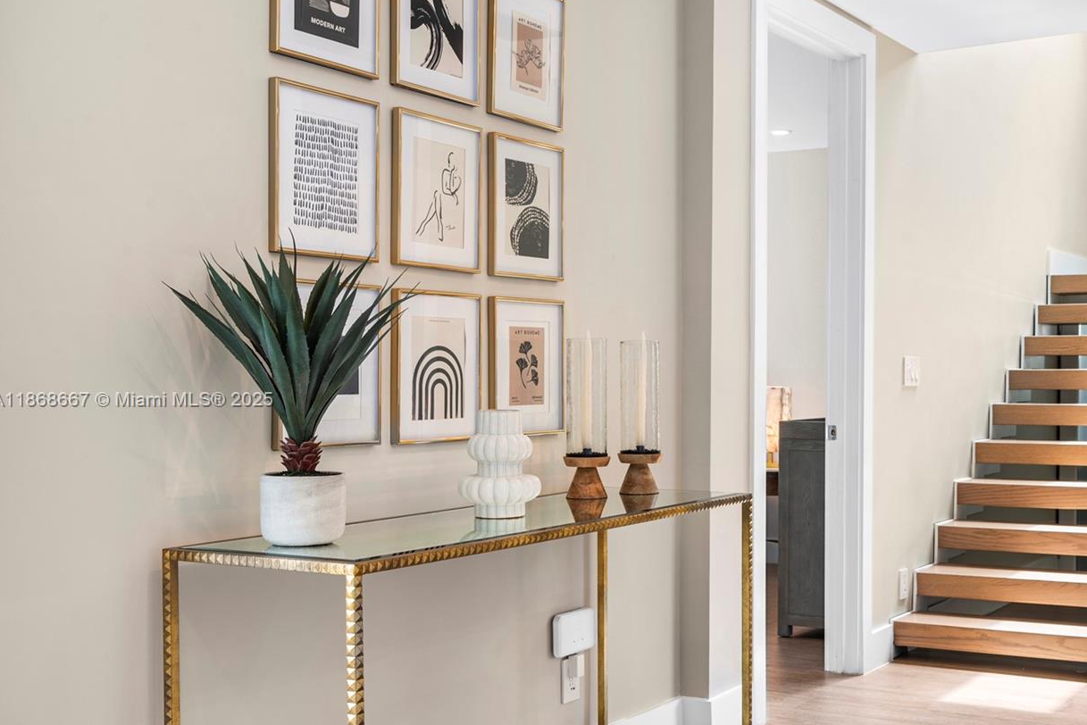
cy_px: 401
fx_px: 1389
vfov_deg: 29.2
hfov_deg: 42.3
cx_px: 702
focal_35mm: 46
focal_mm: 35
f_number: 8
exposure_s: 1/4
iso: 100
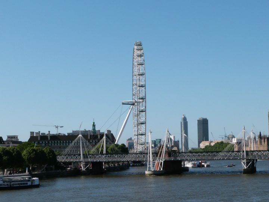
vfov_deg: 25.7
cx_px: 134
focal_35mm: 57
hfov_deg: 33.8
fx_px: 443
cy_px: 101
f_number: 5.6
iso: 100
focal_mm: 10.2
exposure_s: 1/400
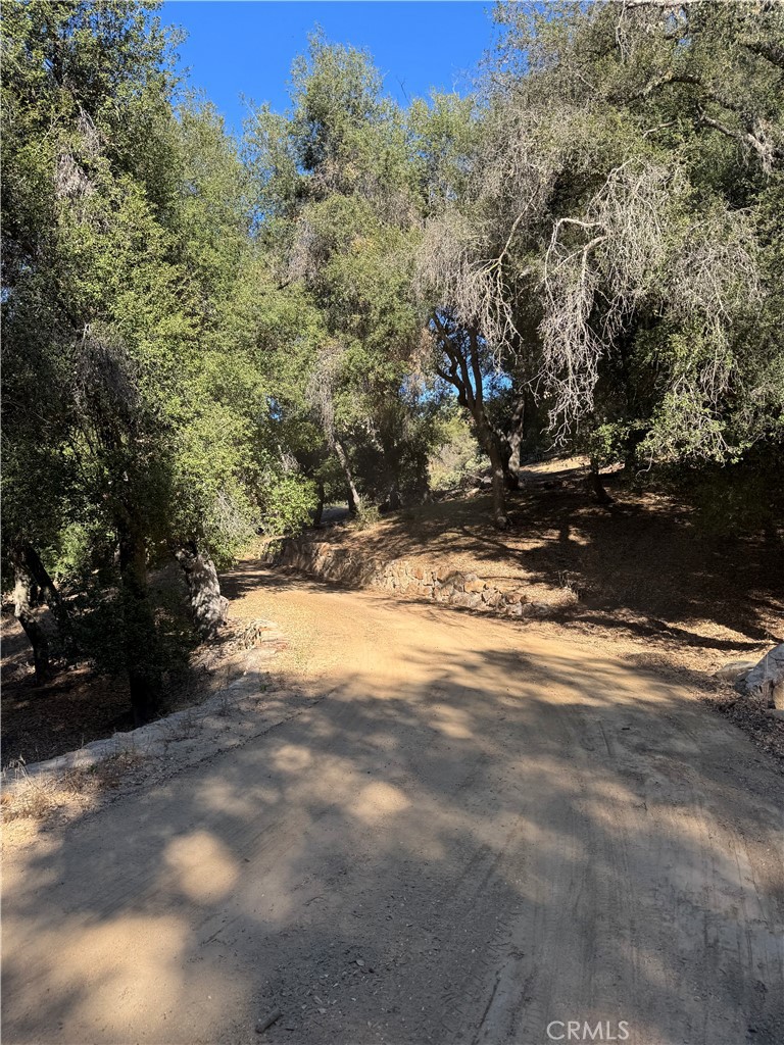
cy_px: 522
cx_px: 392
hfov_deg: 56.8
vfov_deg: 71.6
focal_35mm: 24
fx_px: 725
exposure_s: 1/1026
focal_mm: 6.76
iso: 80
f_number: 1.78
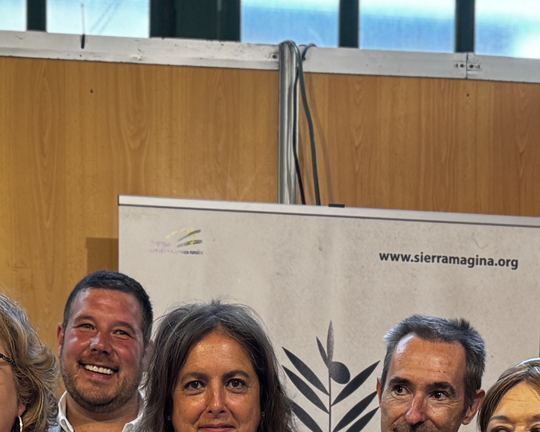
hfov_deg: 19.7
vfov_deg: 14.5
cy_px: 701
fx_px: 1551
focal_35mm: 97
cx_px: 240
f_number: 1.78
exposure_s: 1/50
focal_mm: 6.76
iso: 125
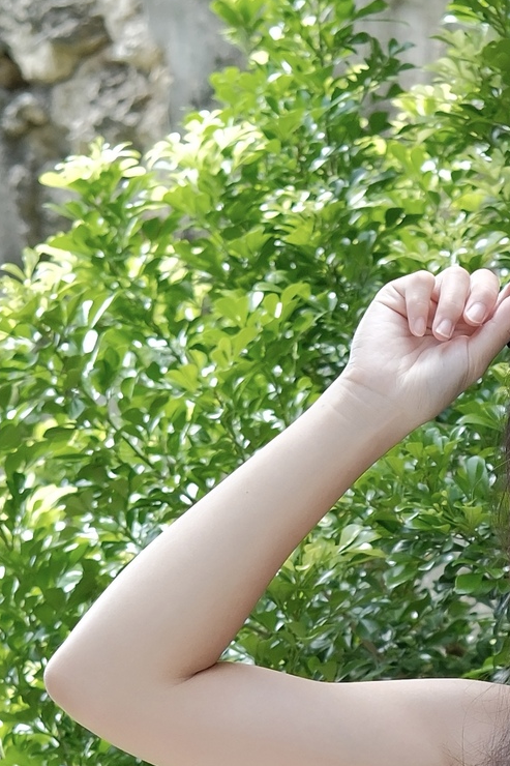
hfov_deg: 7.9
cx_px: 654
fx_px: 3656
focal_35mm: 172
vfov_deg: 11.7
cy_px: 883
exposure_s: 1/250
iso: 500
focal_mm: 35
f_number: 3.6
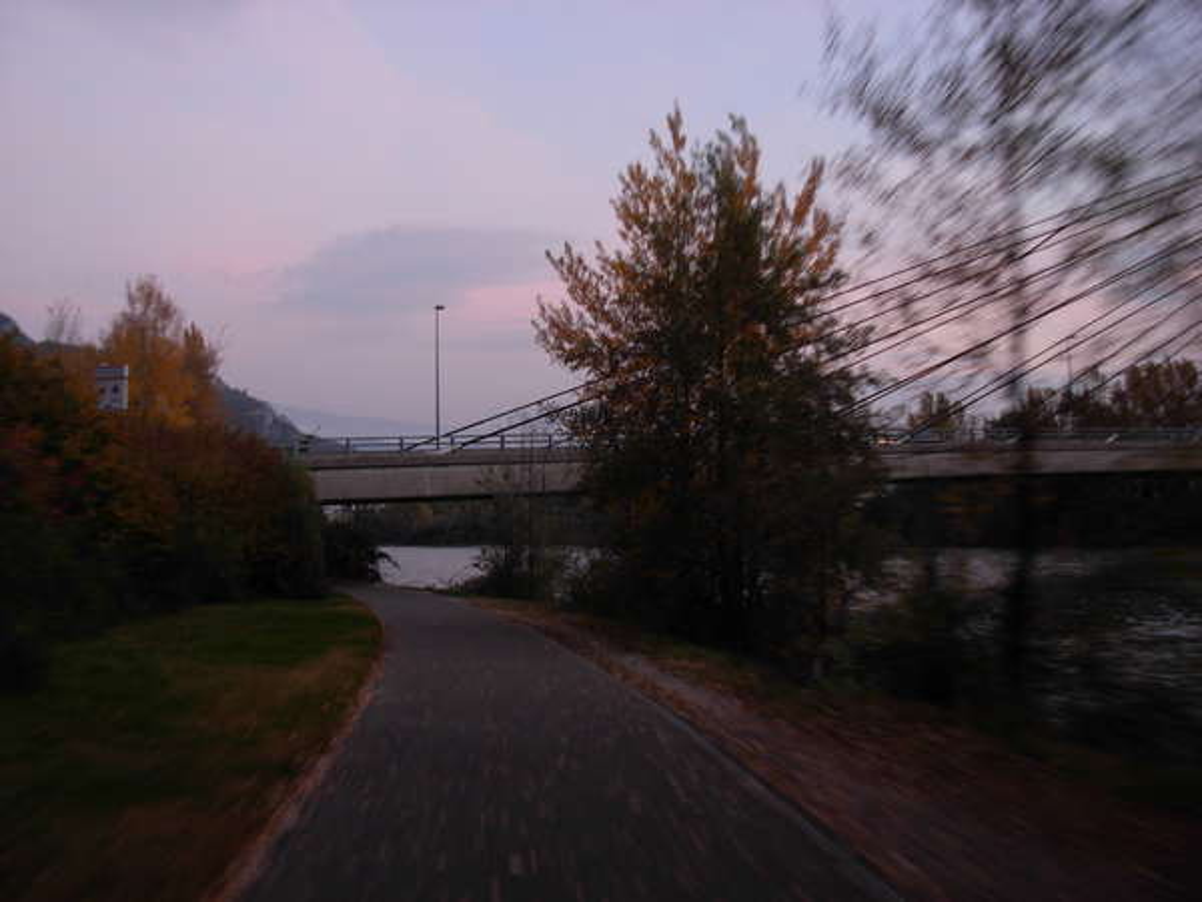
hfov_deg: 49.0
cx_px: 601
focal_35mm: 38
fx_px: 1320
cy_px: 451
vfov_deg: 37.7
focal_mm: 6.3
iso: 79
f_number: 2.9
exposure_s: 1/15.1
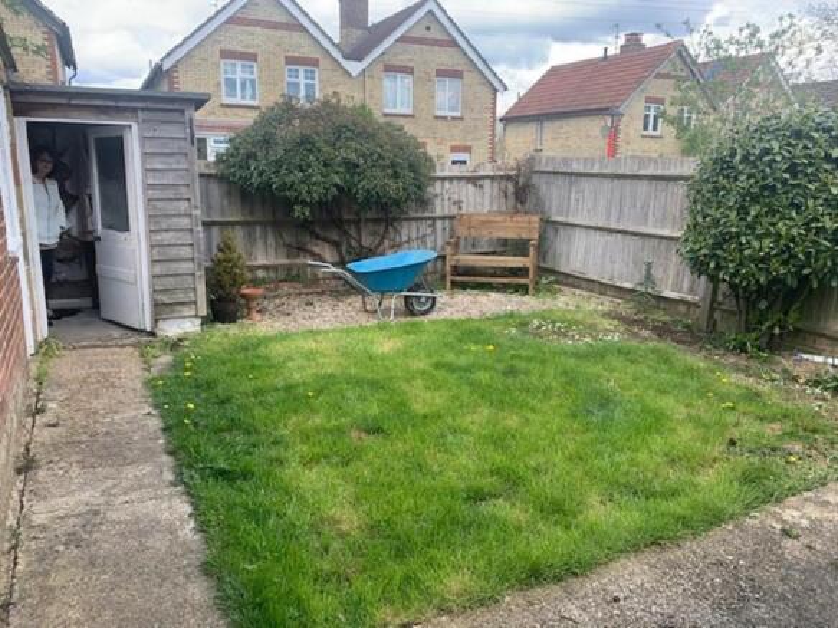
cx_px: 419
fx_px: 629
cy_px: 314
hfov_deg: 67.3
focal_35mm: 26
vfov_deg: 53.0
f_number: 1.8
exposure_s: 1/400
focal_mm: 4.25
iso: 25
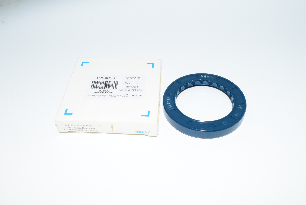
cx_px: 153
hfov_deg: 51.2
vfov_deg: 35.6
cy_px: 102
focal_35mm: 38
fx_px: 319
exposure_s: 1/60
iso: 1600
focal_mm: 25
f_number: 25
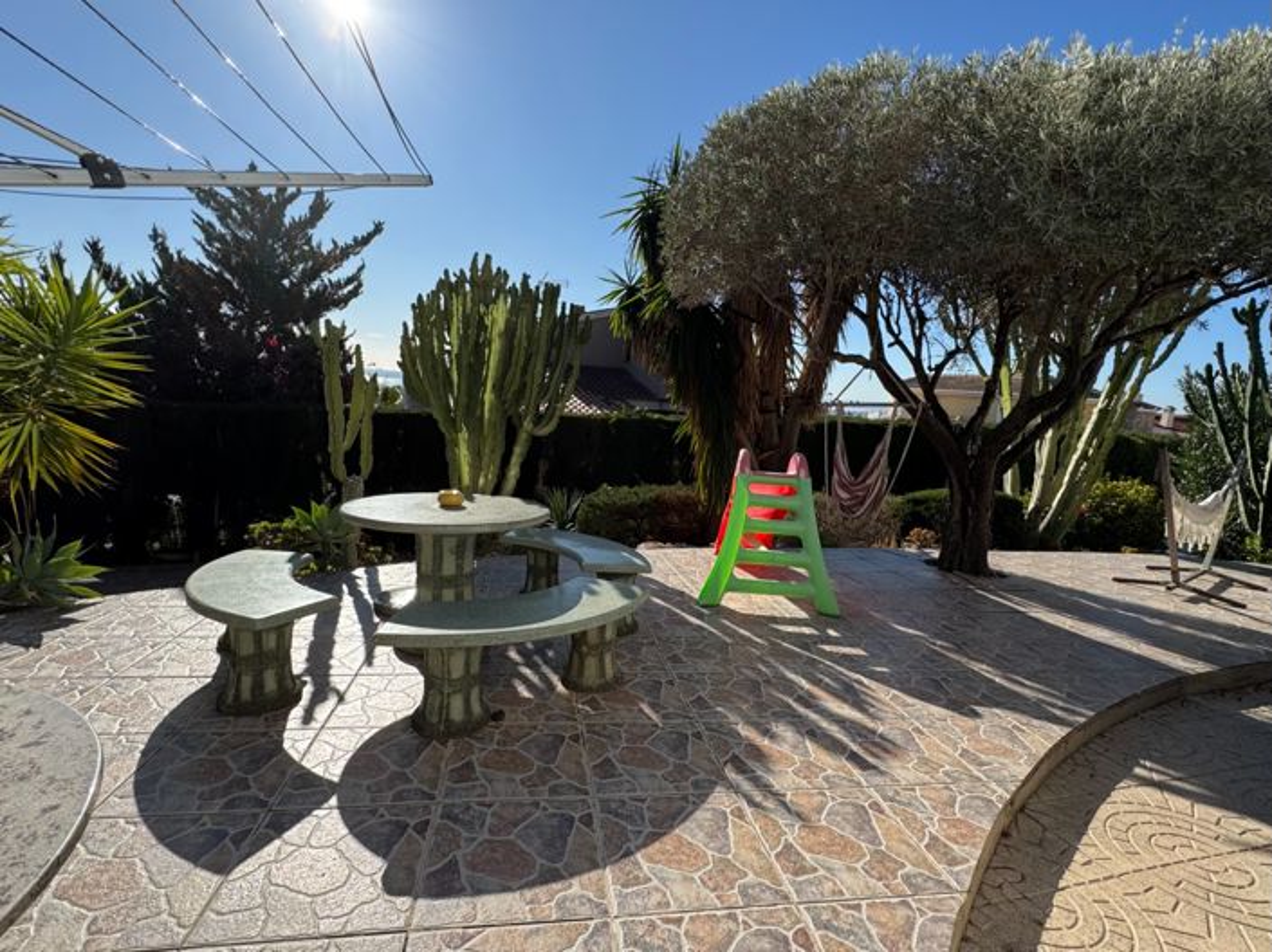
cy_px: 476
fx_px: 514
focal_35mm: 14
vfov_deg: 85.6
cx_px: 636
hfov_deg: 102.1
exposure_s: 1/1789
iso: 40
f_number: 2.2
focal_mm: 2.22
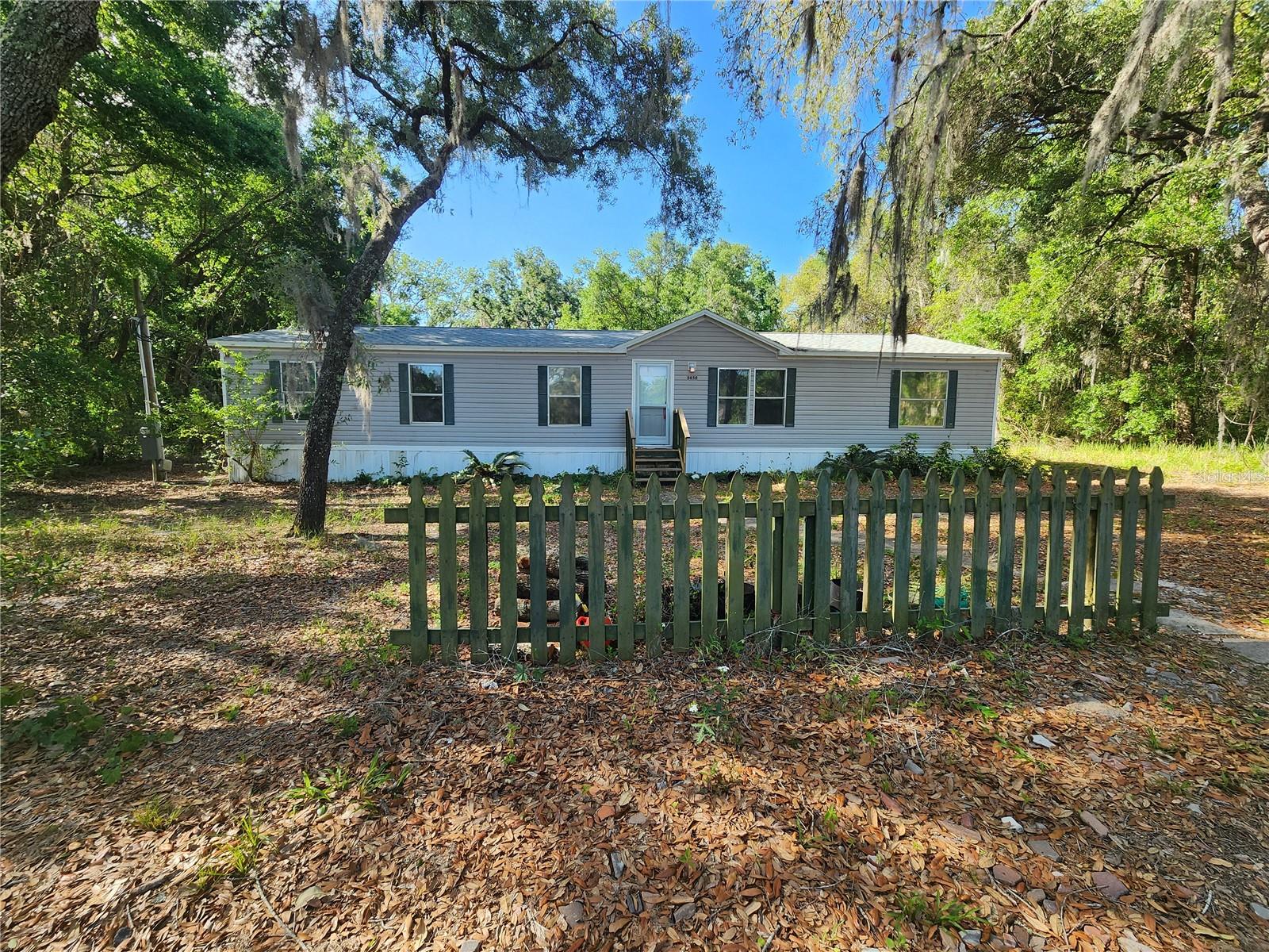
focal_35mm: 13
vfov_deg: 89.9
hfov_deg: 106.2
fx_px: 477
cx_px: 634
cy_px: 476
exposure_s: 1/338
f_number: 2.2
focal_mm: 2.2
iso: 50
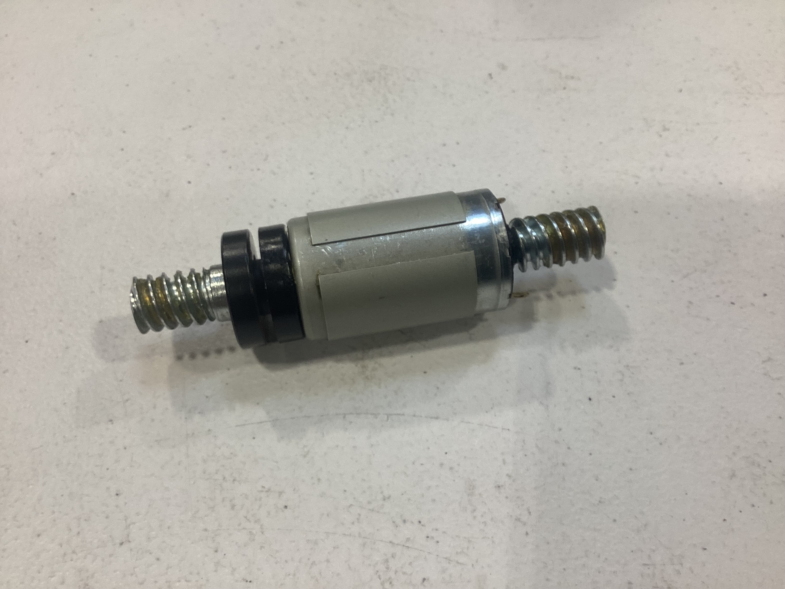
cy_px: 294
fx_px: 703
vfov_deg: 45.4
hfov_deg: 58.4
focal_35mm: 31
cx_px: 392
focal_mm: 3.3
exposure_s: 1/60
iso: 64
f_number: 2.4
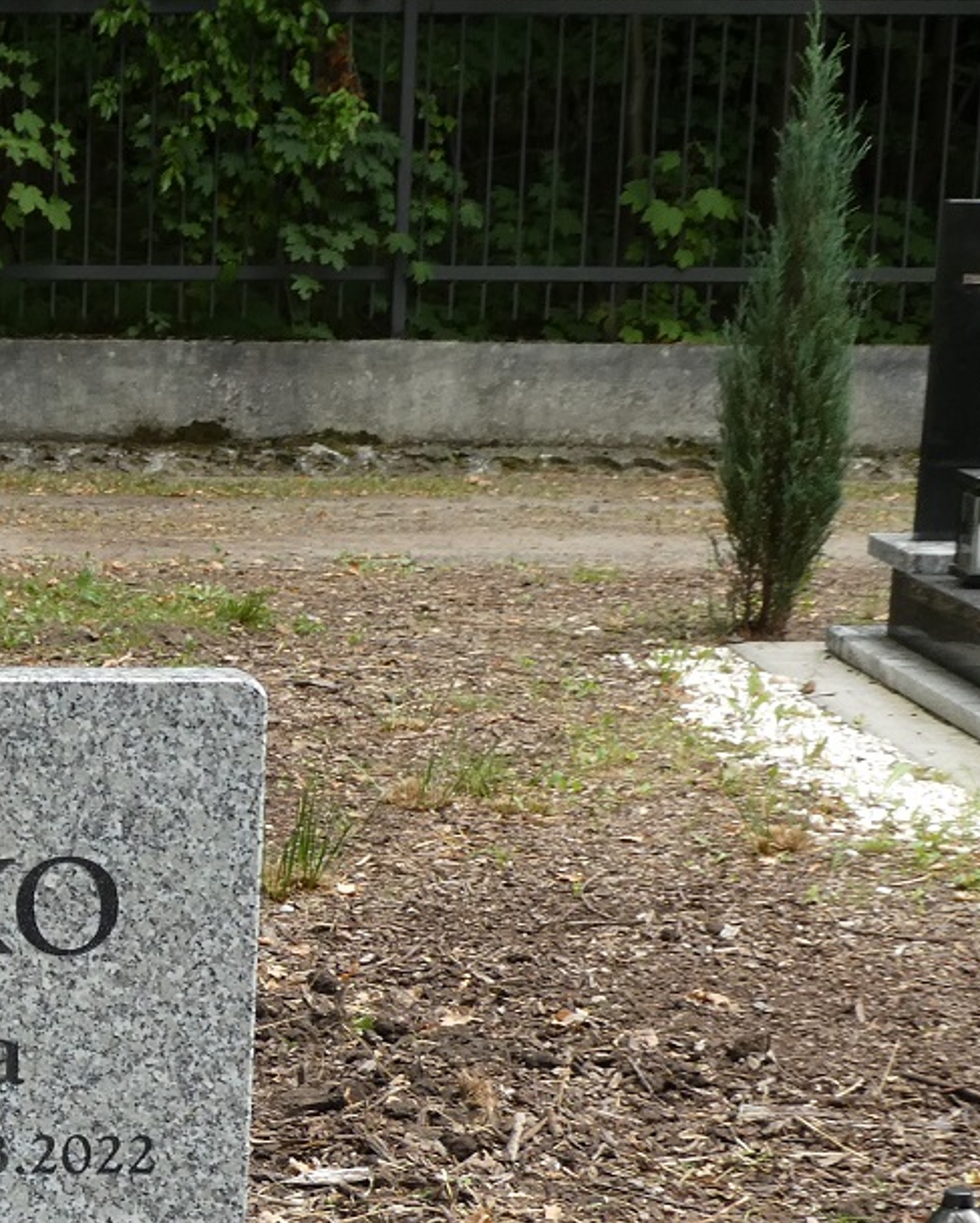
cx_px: -344
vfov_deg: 19.9
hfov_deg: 15.3
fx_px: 3442
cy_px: 1038
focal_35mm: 95
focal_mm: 6.7
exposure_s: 1/80
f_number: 3.7
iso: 80
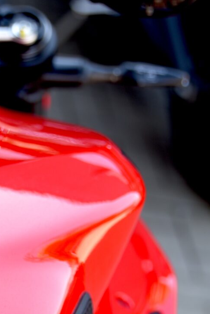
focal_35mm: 154
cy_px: 376
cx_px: -93
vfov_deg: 13.0
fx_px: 1346
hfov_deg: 8.7
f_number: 2.8
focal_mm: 44
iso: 100
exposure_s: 1/60
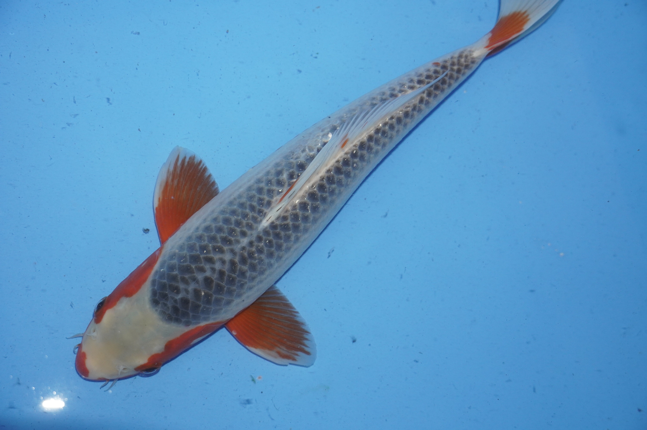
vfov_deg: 24.4
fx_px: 997
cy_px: 215
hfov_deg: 36.0
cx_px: 324
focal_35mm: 56
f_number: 4.5
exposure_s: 1/160
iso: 1000
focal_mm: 37
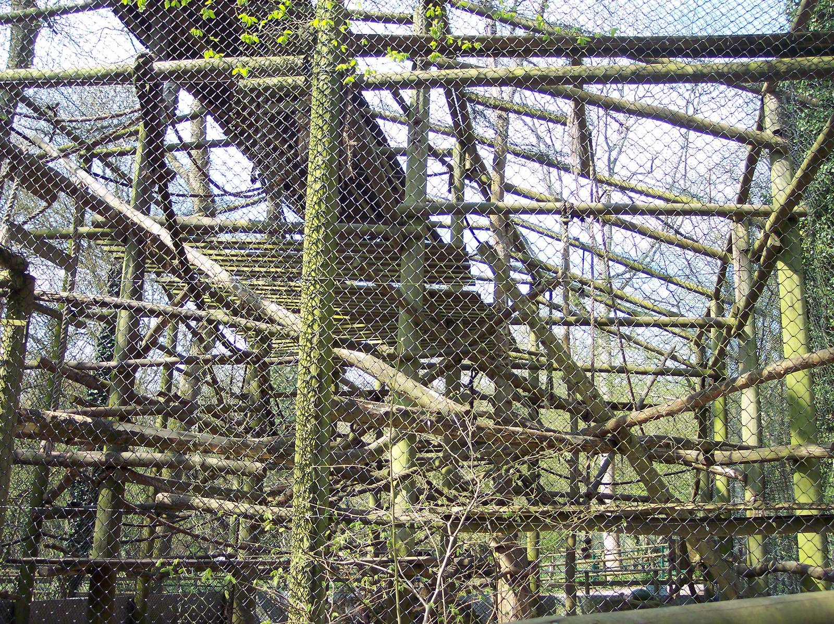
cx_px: 417
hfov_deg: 49.0
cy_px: 312
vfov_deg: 37.7
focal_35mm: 38
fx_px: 915
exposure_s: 1/350
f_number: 2.8
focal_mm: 8
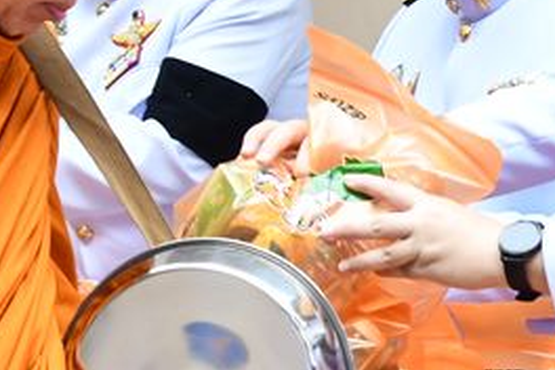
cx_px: 683
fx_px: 3407
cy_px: 115
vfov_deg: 6.2
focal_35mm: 221
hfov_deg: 9.2
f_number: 7.1
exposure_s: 1/200
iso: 1000
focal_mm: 38
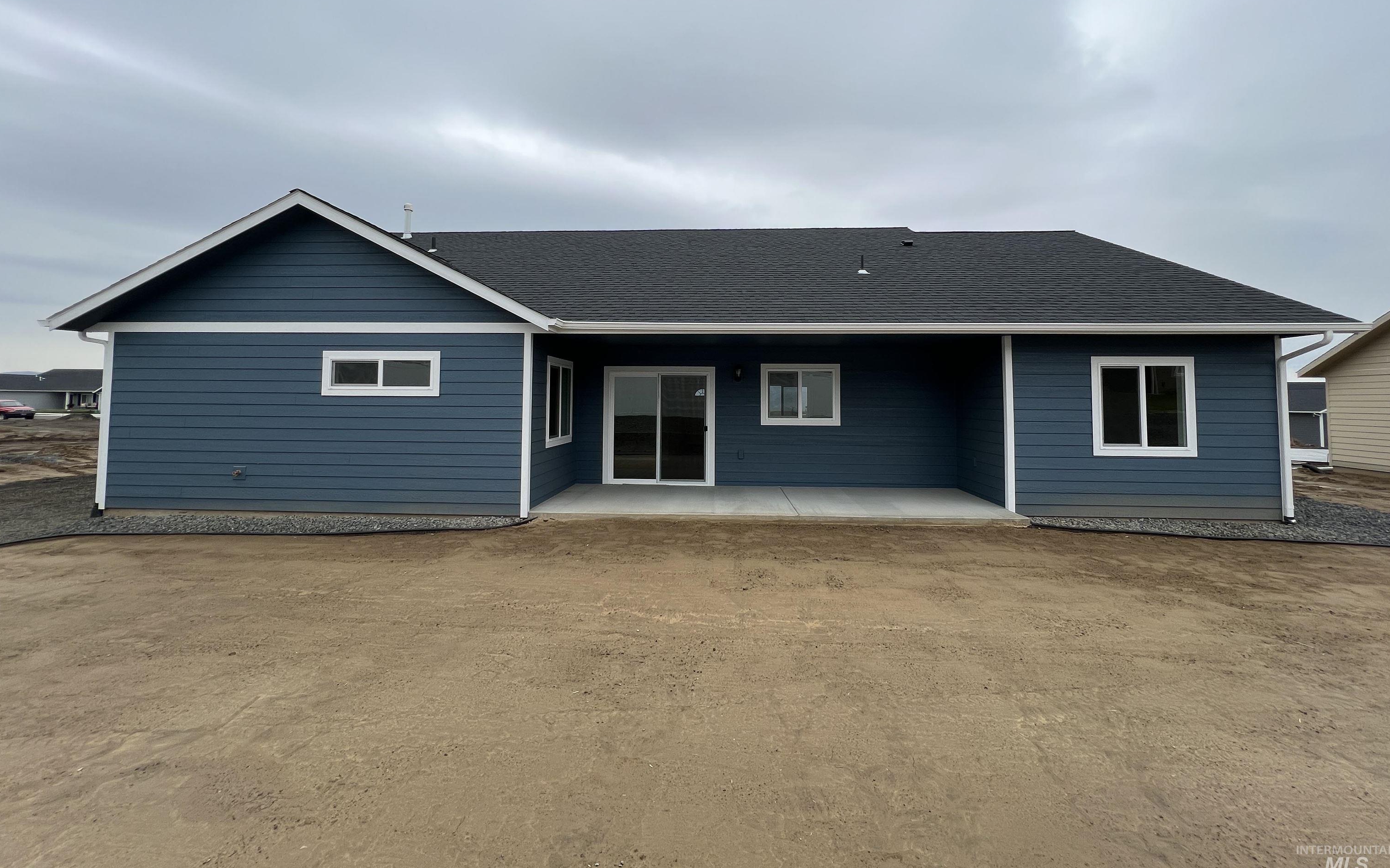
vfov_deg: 78.1
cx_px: 696
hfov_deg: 105.3
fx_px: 530
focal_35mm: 14
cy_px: 369
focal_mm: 1.57
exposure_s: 1/298
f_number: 1.8
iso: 32
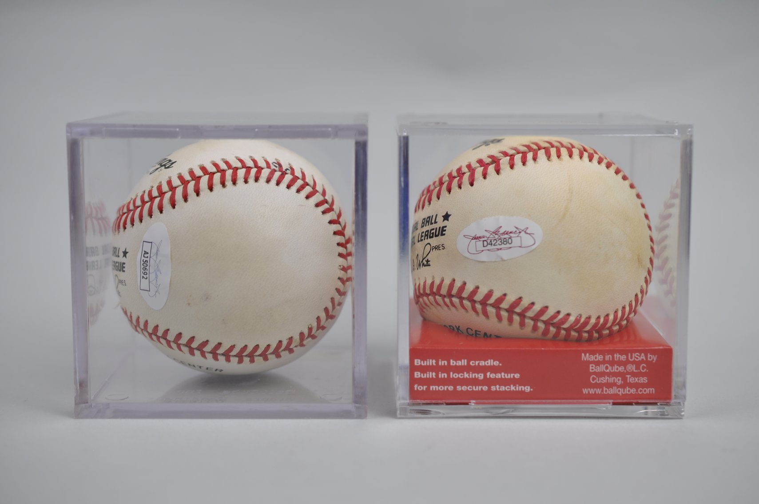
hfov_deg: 33.4
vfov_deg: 22.6
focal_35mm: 60
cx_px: 380
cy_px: 252
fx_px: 1263
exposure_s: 1/80
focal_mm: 40
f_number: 4.5
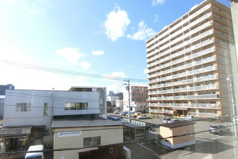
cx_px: 120
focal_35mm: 20
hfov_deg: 84.0
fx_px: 132
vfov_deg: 61.8
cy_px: 88
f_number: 2.7
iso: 80
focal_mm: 4.06
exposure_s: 1/640
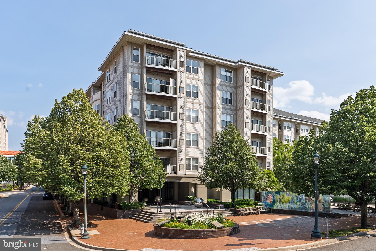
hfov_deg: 65.5
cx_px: 188
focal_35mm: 28
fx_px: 293
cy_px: 126
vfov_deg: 46.4
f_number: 8
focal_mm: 28
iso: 200
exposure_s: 1/400
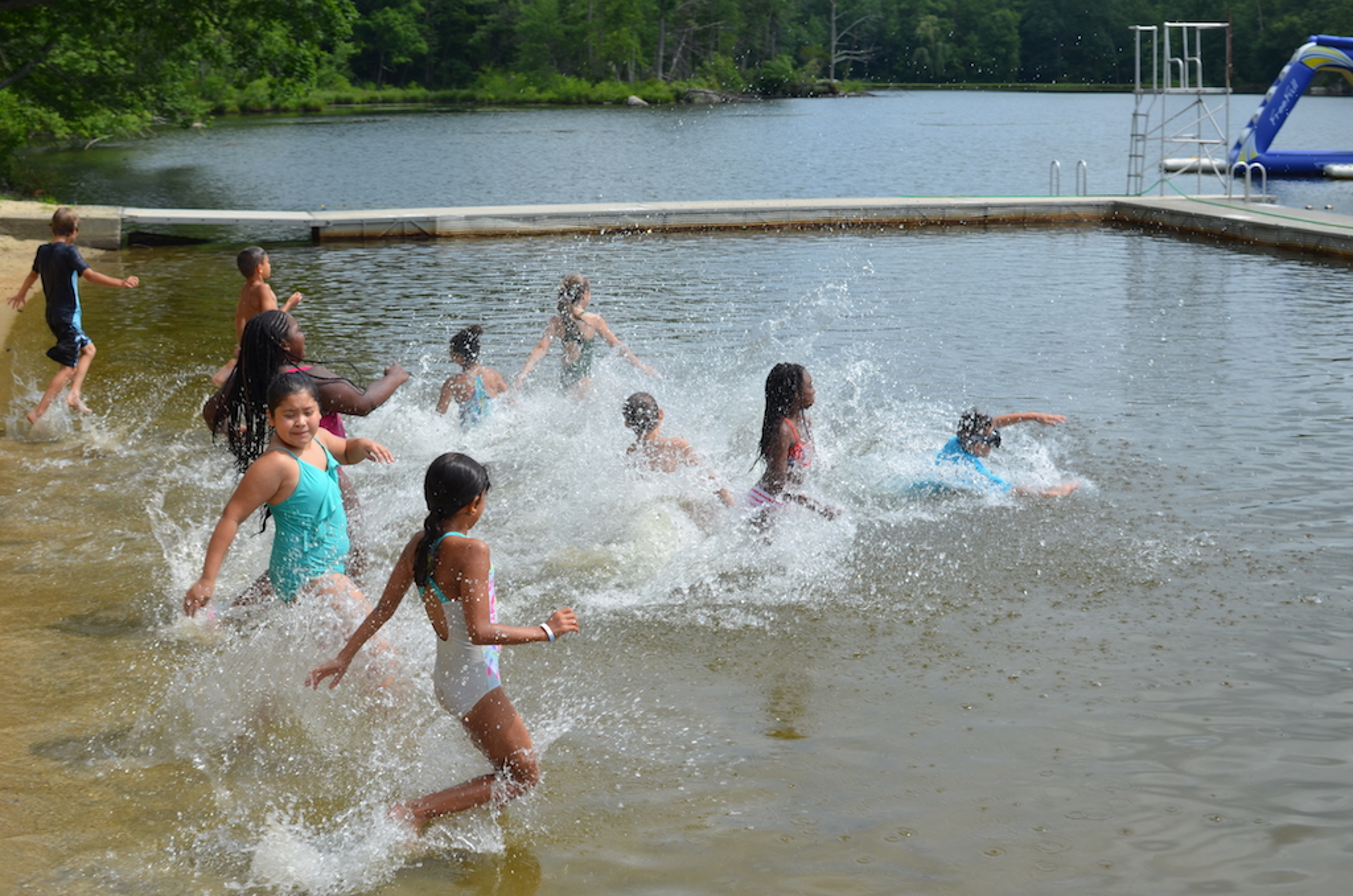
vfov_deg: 25.6
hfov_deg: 37.9
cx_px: 676
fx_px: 1969
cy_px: 448
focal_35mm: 52
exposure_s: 1/250
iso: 100
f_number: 8
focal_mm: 35
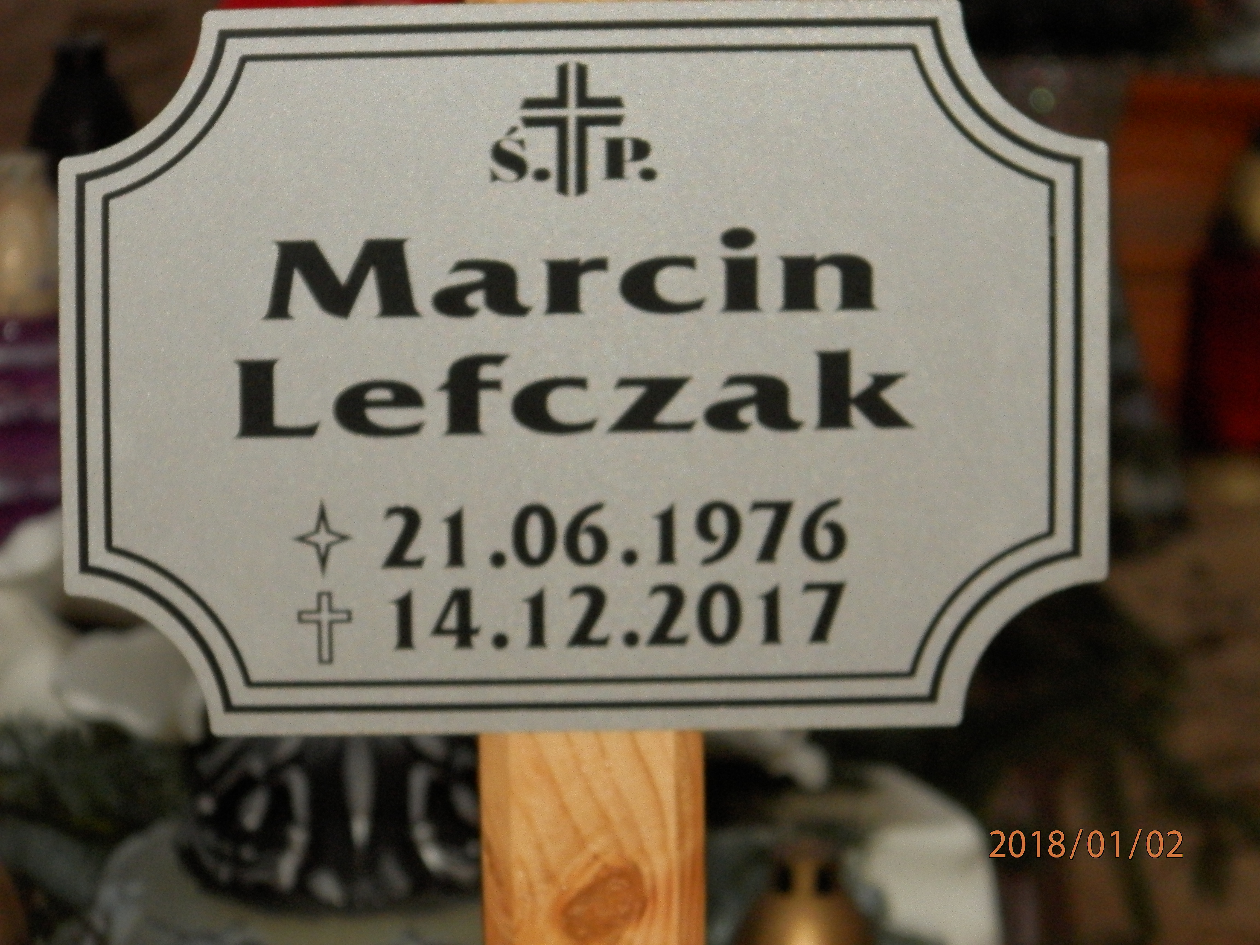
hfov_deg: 7.0
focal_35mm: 281
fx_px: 10228
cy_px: 472
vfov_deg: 5.3
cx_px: 630
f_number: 5.6
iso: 320
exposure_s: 1/200
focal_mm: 50.2
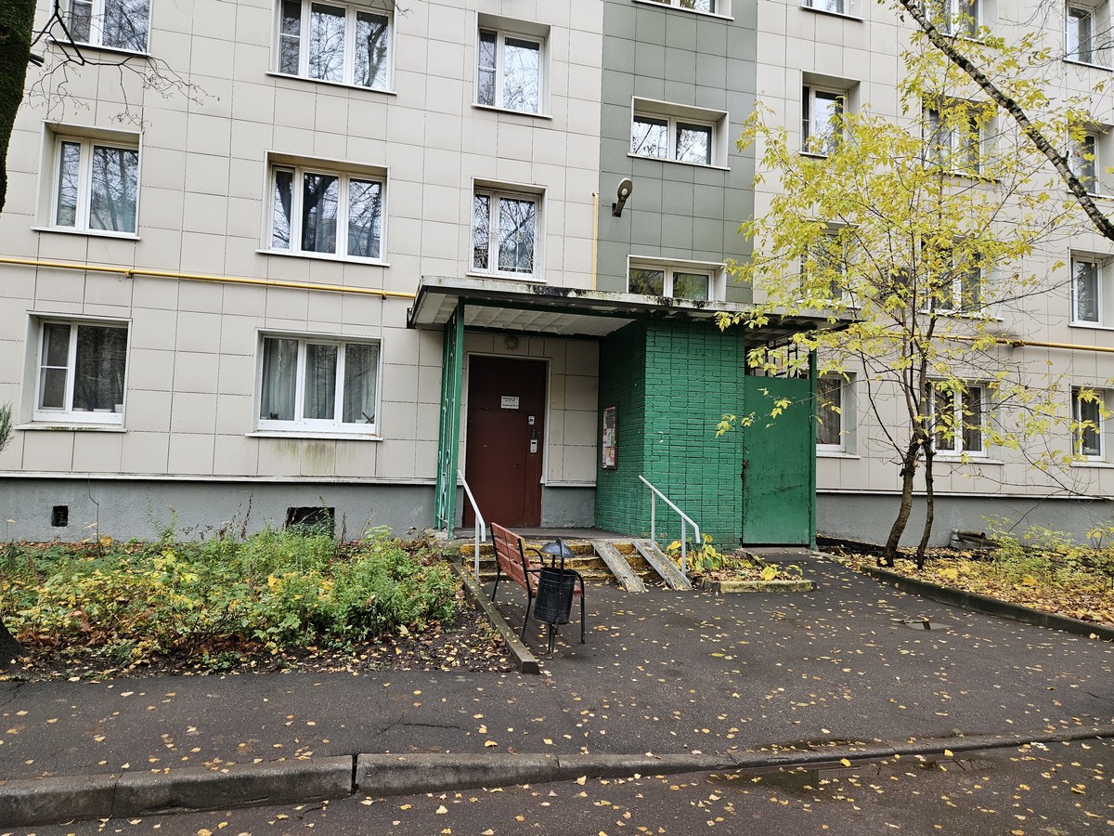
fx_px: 740
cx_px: 557
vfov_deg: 58.9
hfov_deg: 73.9
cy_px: 418
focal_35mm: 23
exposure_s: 1/190
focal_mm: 5.4
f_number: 1.8
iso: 80
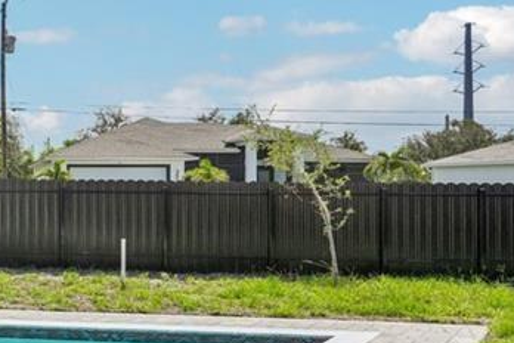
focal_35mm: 51
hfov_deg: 30.3
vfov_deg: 26.2
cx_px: -158
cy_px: 147
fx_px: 735
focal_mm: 17.5
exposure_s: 1/3000
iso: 400
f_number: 8
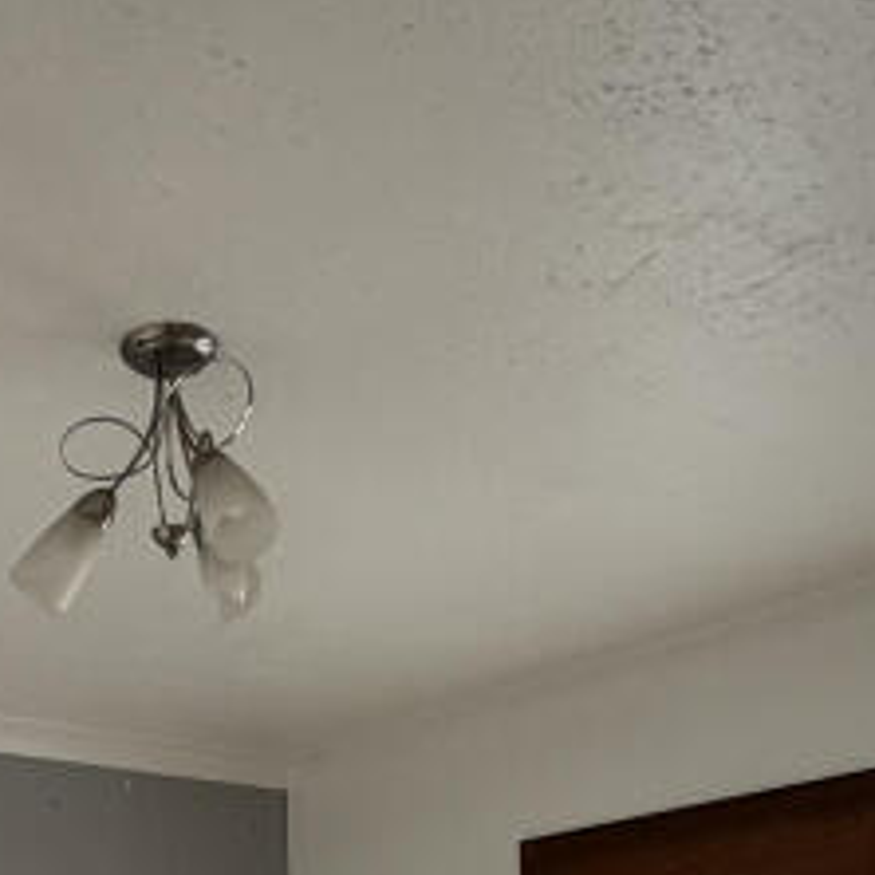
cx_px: 130
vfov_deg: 25.9
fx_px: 1630
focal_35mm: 57
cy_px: 1127
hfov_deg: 29.1
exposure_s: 1/121
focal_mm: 2.22
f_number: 2.2
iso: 250
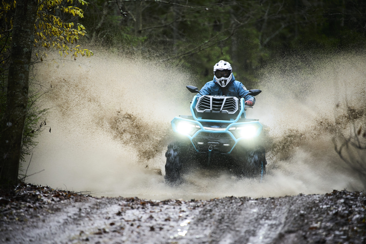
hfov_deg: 13.7
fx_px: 1525
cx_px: 183
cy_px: 122
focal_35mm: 150
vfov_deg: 9.1
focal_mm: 150
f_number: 2.8
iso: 2000
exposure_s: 1/500
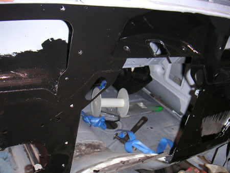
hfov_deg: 49.0
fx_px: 253
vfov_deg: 37.8
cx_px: 115
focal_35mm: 38
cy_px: 86
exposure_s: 1/45
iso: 160
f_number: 2.8
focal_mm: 6
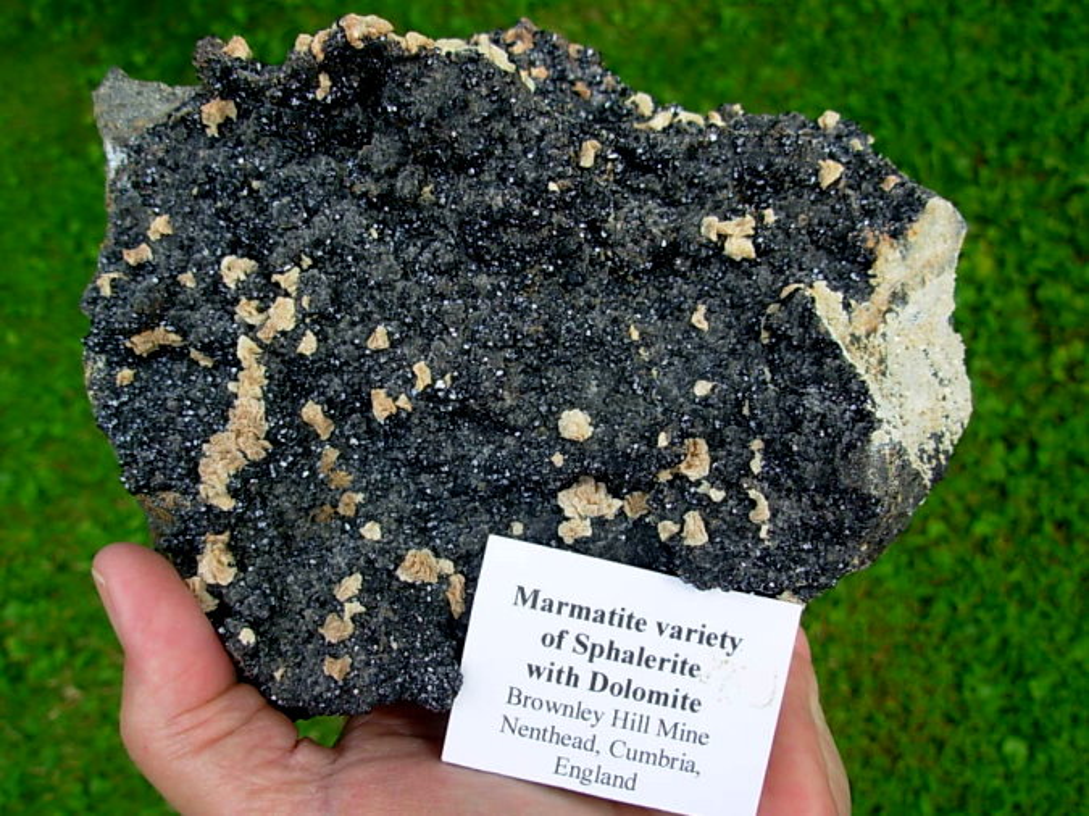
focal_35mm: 38
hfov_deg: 49.0
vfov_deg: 37.7
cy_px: 408
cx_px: 544
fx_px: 1195
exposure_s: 1/242
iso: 50
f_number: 2.9
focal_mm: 6.3
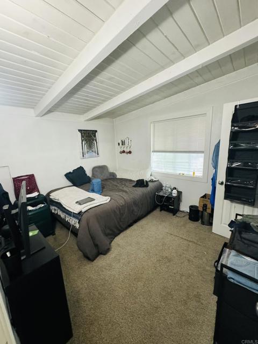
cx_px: 129
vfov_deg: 102.1
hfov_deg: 85.7
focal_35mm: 14
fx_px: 139
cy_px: 172
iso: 800
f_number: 2.2
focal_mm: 2.22
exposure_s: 1/60
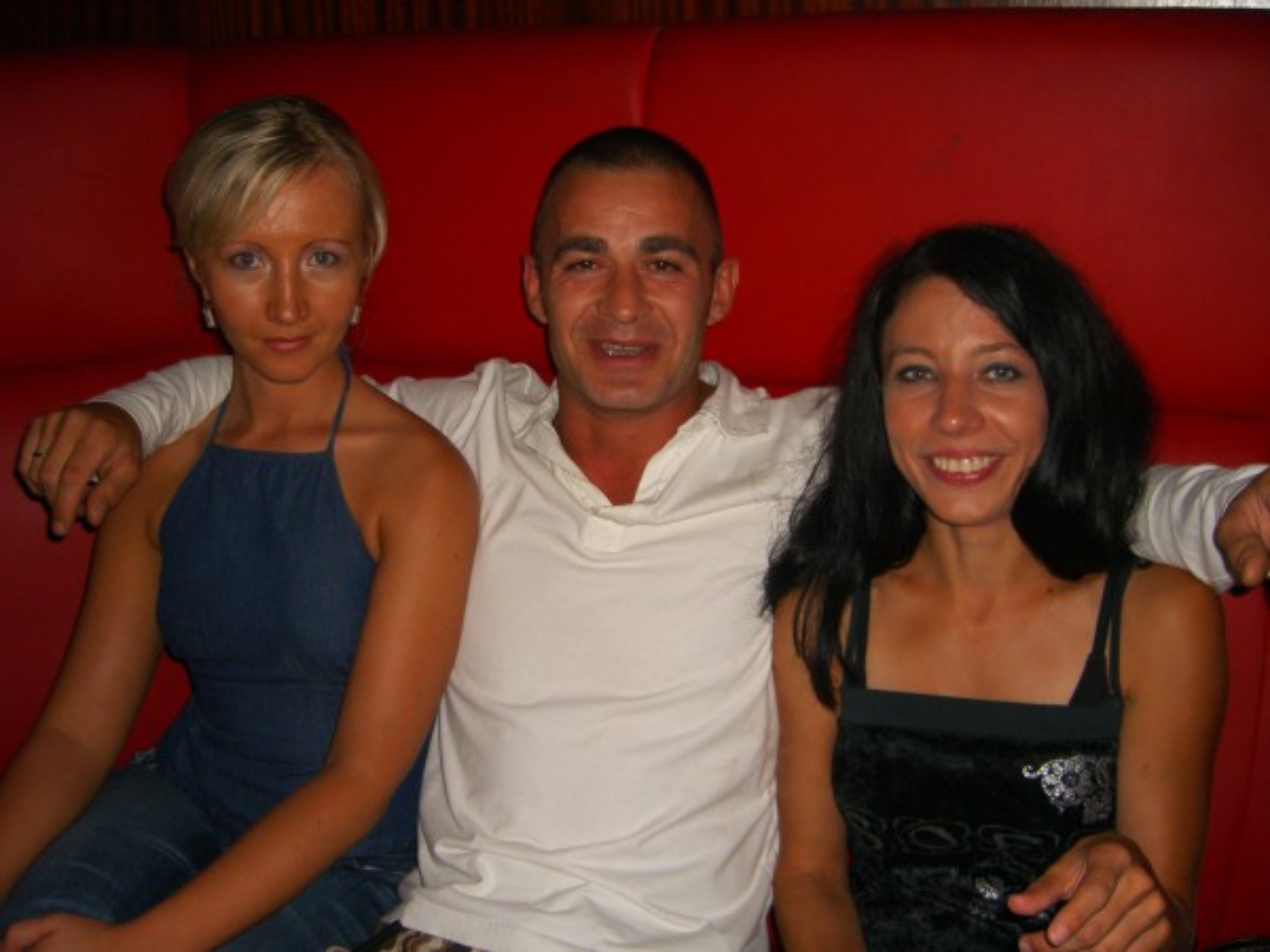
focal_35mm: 38
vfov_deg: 37.7
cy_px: 476
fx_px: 1394
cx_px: 635
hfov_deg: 49.0
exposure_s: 1/60
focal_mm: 7.9
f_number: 2.8
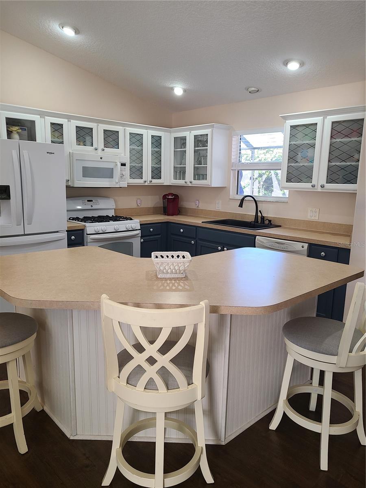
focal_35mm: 26
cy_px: 244
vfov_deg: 67.3
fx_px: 367
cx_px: 183
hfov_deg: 53.1
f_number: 1.8
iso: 100
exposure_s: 1/60
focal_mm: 5.4
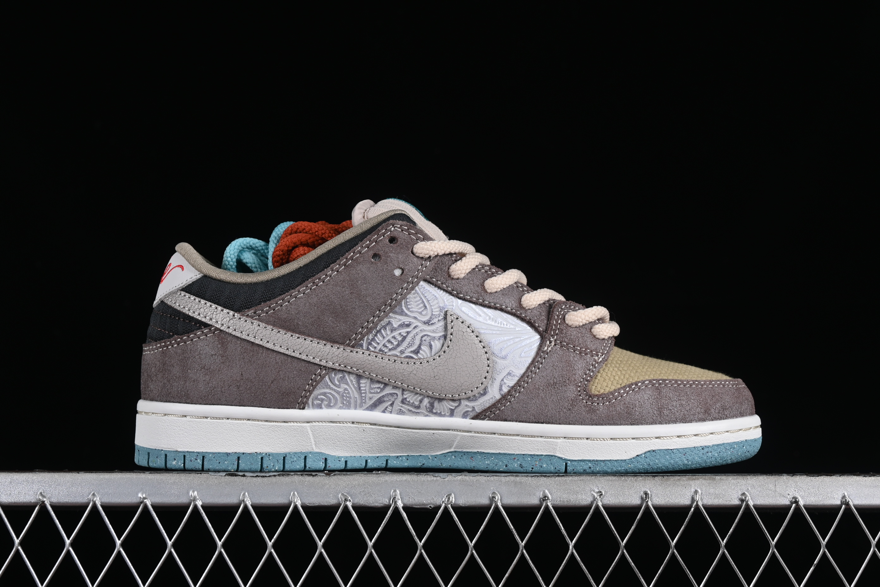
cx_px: 440
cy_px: 294
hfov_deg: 27.0
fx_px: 1833
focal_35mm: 75
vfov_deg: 18.2
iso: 160
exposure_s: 1/80
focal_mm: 50
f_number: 8
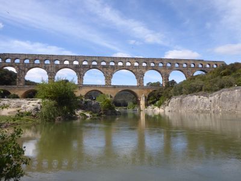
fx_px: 202
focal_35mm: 29
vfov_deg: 48.2
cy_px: 90
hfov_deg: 61.7
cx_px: 120
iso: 80
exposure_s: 1/800
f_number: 3.5
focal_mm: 5
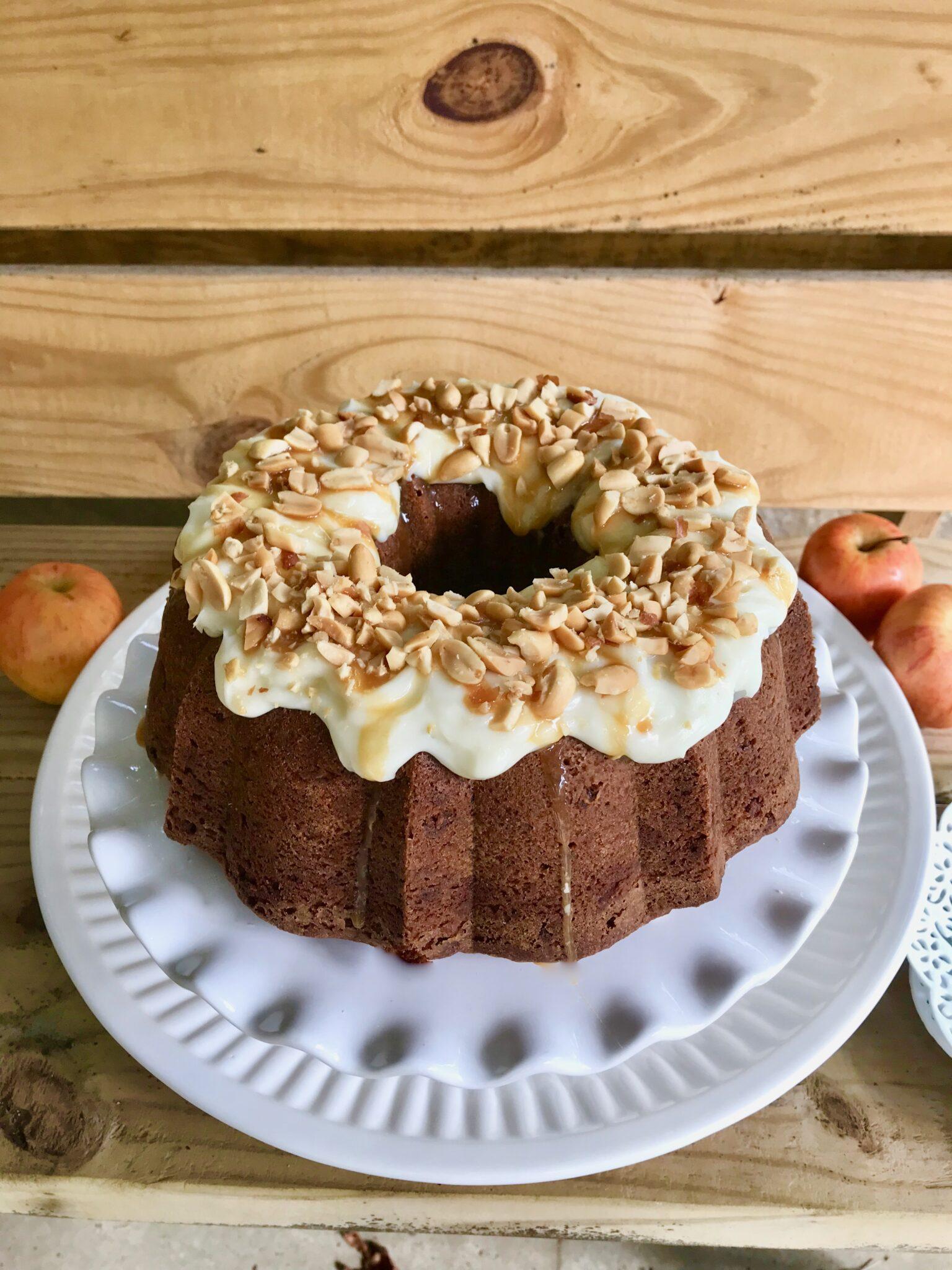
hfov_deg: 49.7
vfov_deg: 63.4
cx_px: 476
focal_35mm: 28
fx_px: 1027
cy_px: 635
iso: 32
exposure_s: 1/120
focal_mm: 3.99
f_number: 1.8
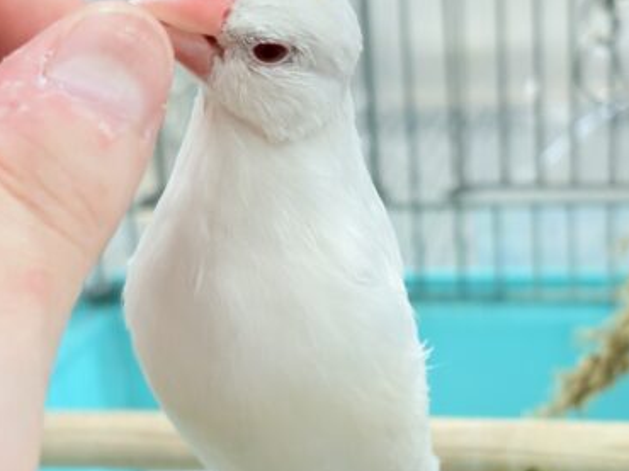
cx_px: 398
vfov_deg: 16.4
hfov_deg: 21.7
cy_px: 265
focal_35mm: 90
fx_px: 1634
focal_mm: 5.96
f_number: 1.6
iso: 100
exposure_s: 1/100
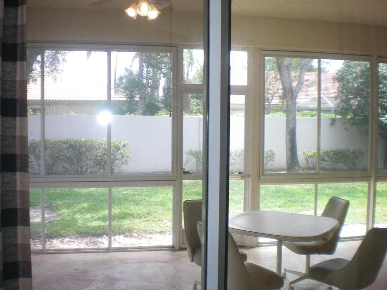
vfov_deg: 37.7
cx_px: 194
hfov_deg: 49.0
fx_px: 425
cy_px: 145
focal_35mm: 38
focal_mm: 6.3
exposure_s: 1/60
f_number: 3.1
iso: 125
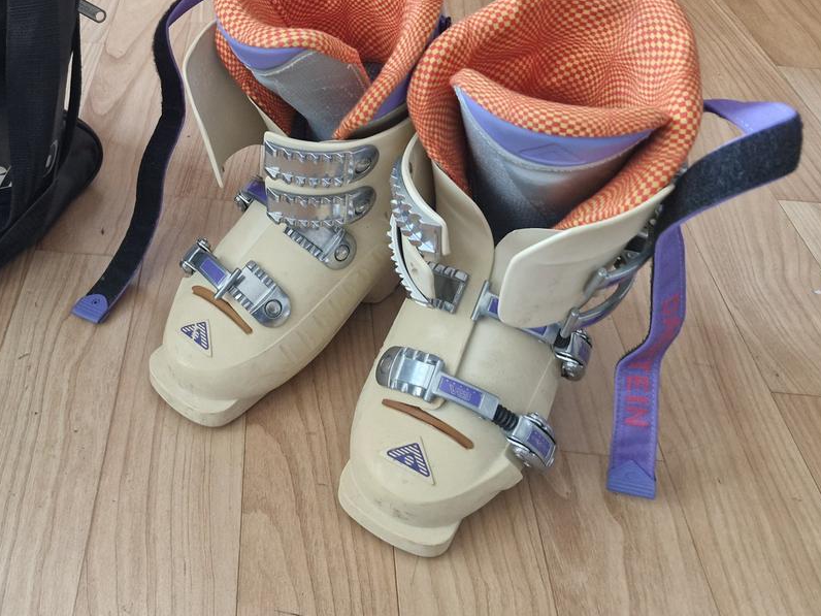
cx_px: 175
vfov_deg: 37.6
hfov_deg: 47.6
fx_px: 878
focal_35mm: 37
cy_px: 145
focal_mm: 5.54
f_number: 1.8
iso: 500
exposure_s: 1/120
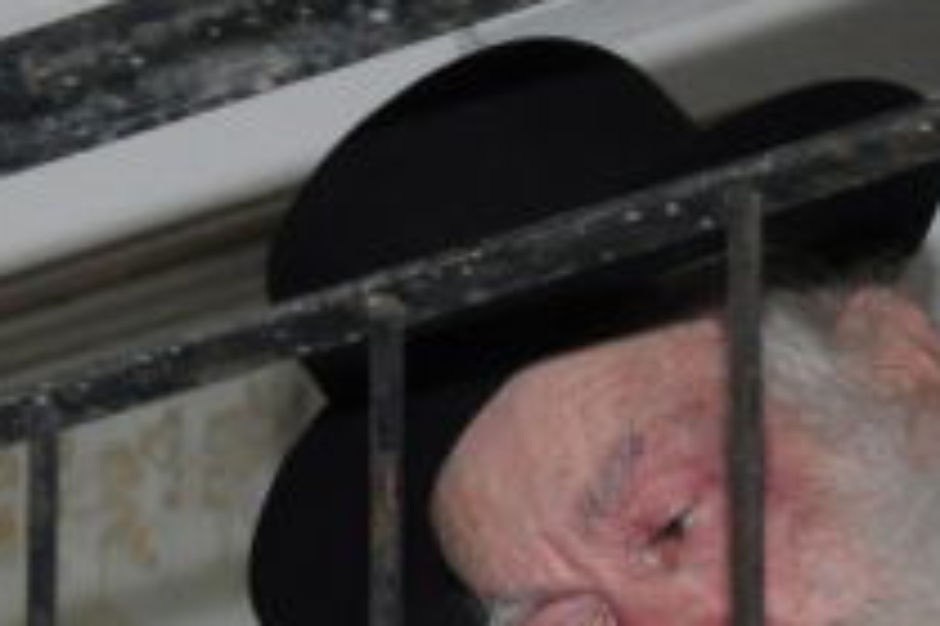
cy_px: 1085
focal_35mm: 426
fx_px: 11114
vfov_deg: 3.2
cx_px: 189
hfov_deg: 4.8
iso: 1250
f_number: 6.3
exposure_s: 1/60
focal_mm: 58
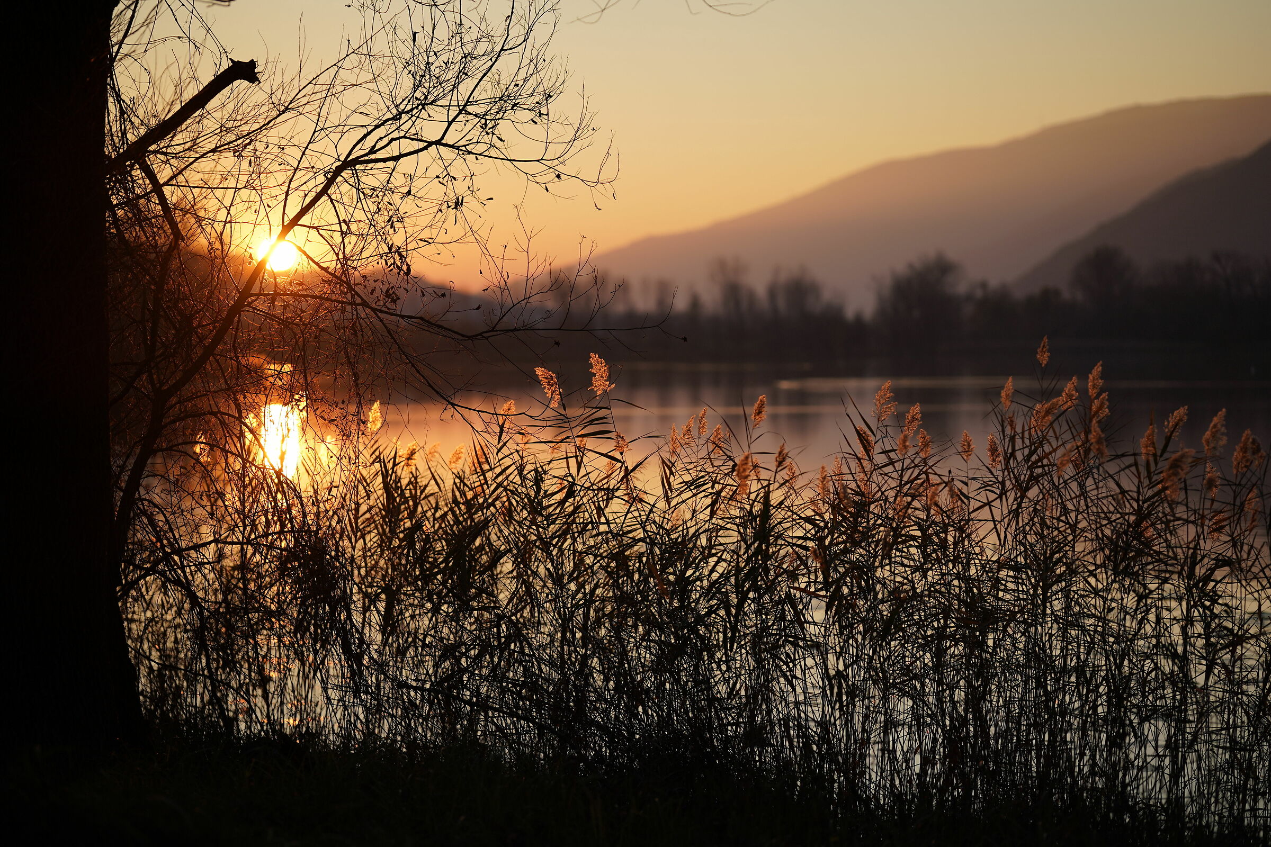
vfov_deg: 16.1
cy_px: 424
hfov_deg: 23.9
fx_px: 3001
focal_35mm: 85
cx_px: 636
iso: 100
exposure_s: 1/4000
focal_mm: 85
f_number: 1.4
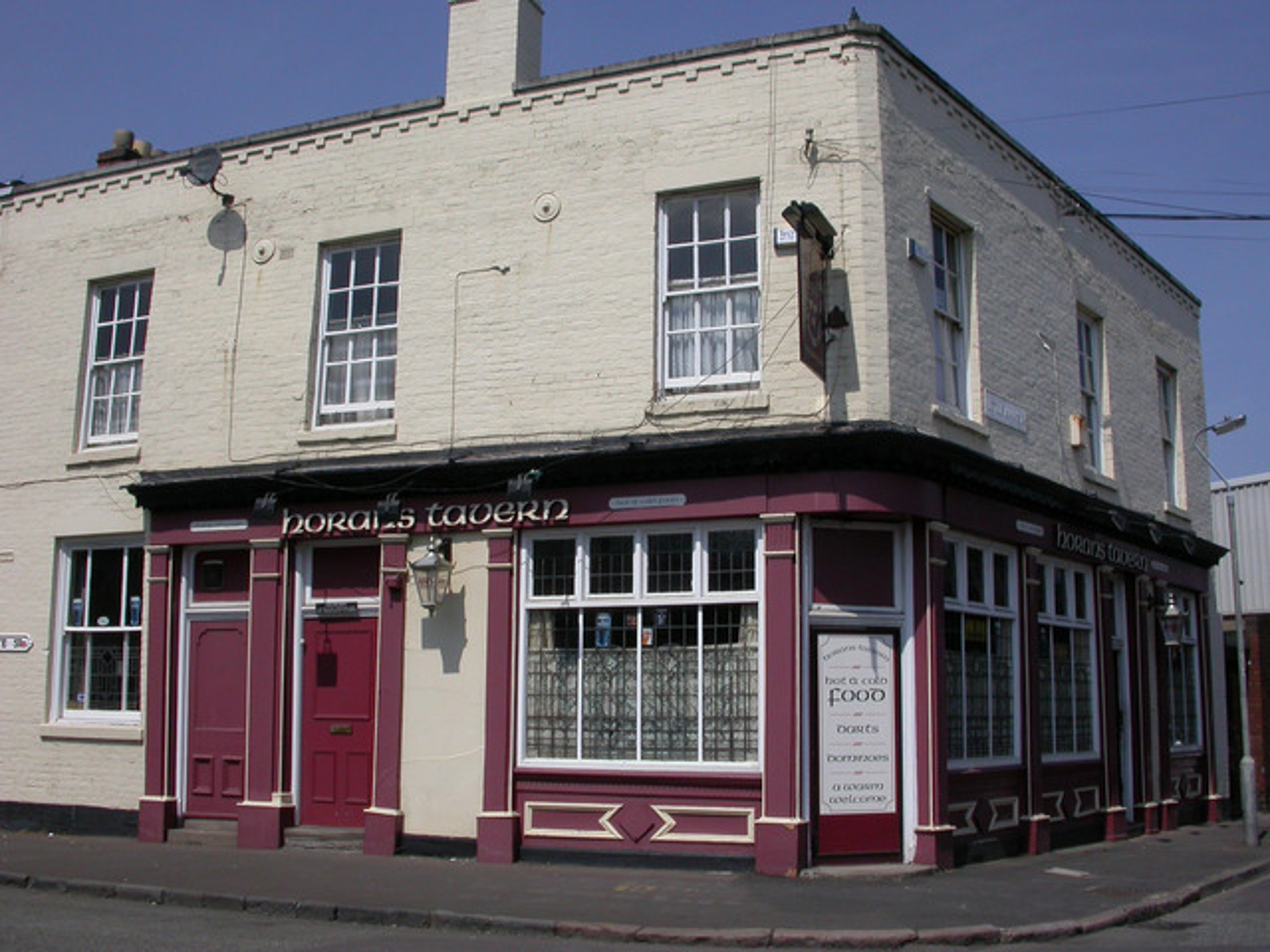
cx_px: 635
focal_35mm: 38
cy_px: 476
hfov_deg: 49.0
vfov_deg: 37.7
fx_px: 1394
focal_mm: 7.85
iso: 100
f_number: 7.5
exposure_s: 1/824
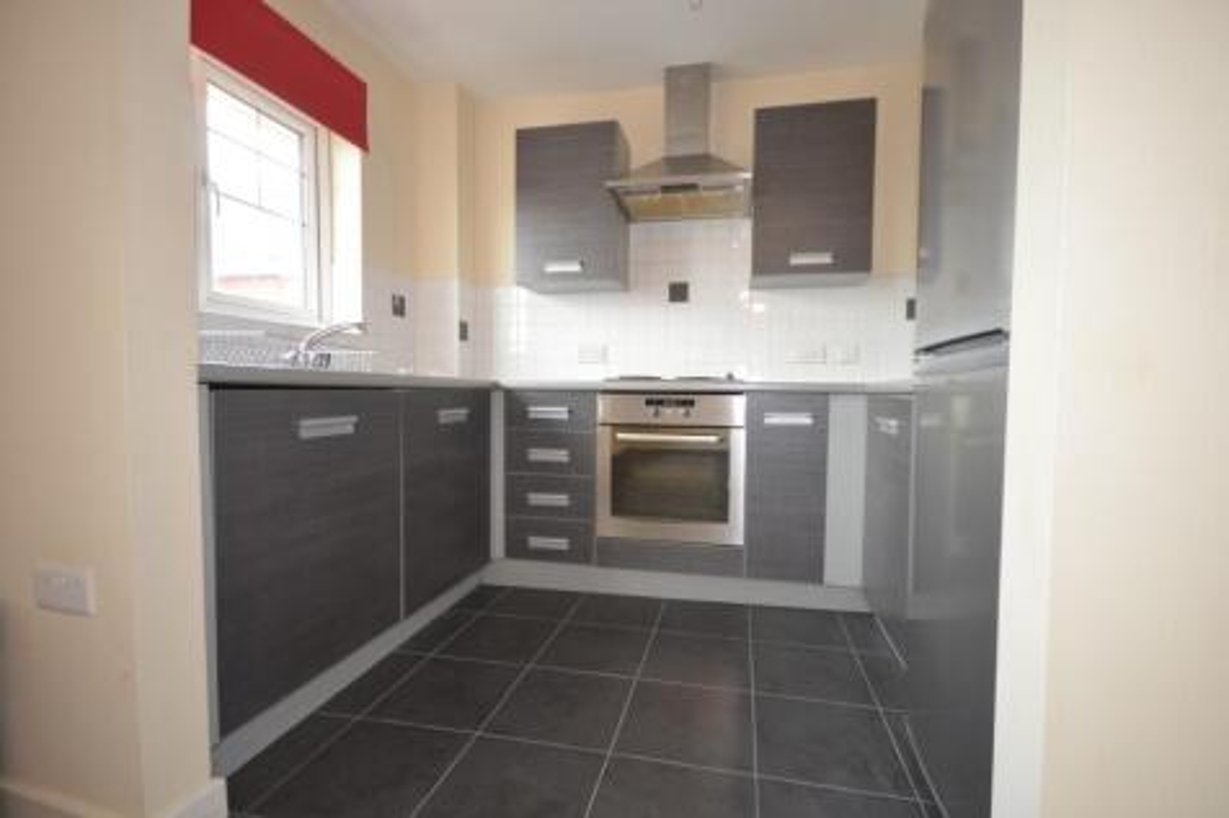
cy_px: 409
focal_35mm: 15
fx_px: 512
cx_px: 614
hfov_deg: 100.4
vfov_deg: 77.3
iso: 640
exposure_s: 1/60
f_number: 4
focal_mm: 10
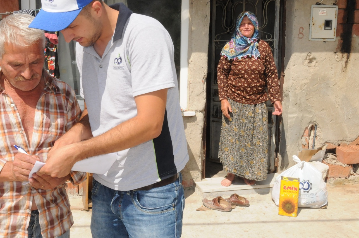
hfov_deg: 43.5
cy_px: 99
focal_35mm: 45
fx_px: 448
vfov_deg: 29.7
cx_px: 151
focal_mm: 24
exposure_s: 1/250
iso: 1000
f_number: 25
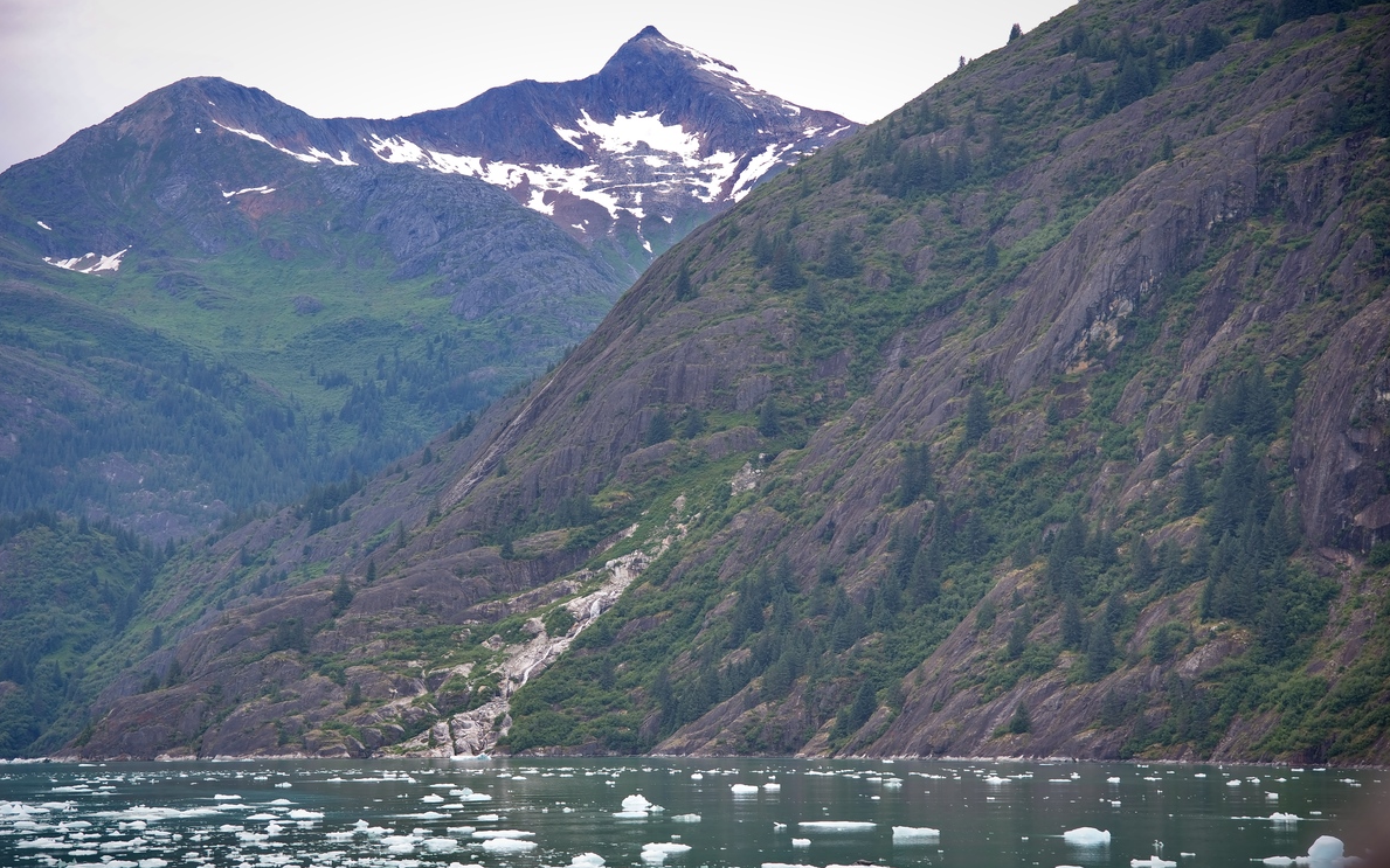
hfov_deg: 23.0
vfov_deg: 14.5
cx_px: 648
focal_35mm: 90
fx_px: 3409
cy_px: 452
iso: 100
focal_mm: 82
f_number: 4.5
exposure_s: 1/200
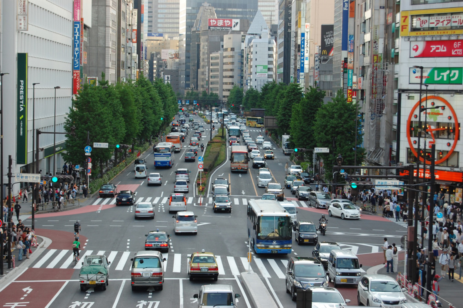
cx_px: 232
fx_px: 1060
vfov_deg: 16.5
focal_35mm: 82
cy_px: 154
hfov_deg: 24.6
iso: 220
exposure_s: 1/125
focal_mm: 55
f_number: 5.6
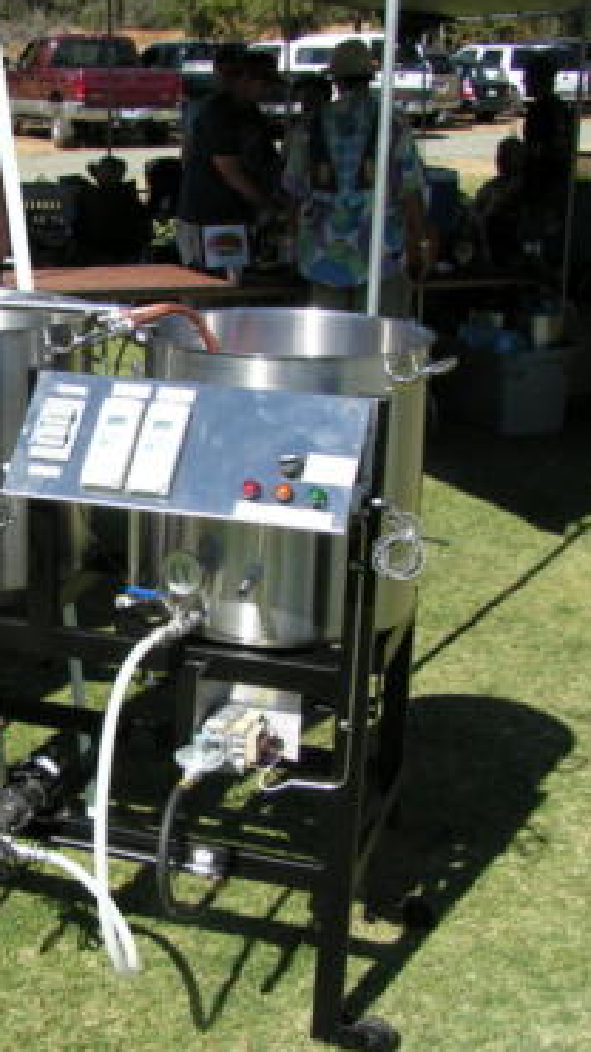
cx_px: 0
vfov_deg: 37.2
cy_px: 522
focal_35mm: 56
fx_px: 1561
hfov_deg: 20.7
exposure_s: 1/320
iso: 50
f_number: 5.6
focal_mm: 5.8
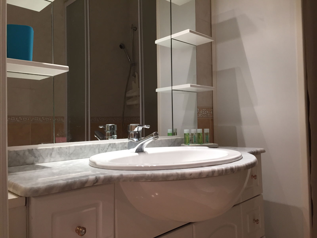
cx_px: 158
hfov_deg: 61.7
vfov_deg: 48.2
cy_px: 119
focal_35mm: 29
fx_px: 266
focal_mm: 4.15
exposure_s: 1/33
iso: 50
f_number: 2.2
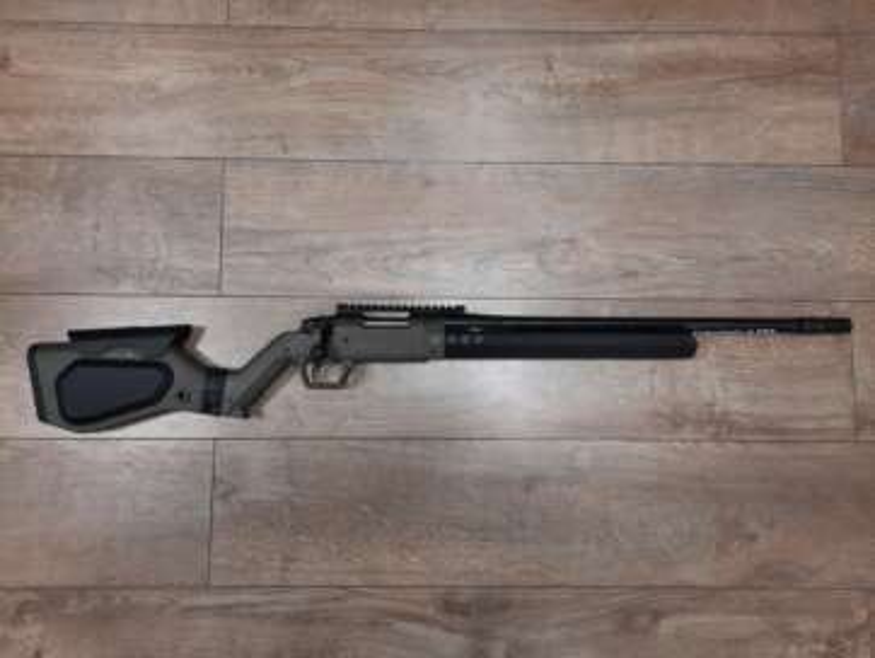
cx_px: 438
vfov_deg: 54.9
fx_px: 632
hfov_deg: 69.4
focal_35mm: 25
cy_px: 329
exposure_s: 1/50
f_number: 2
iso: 100
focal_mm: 4.6
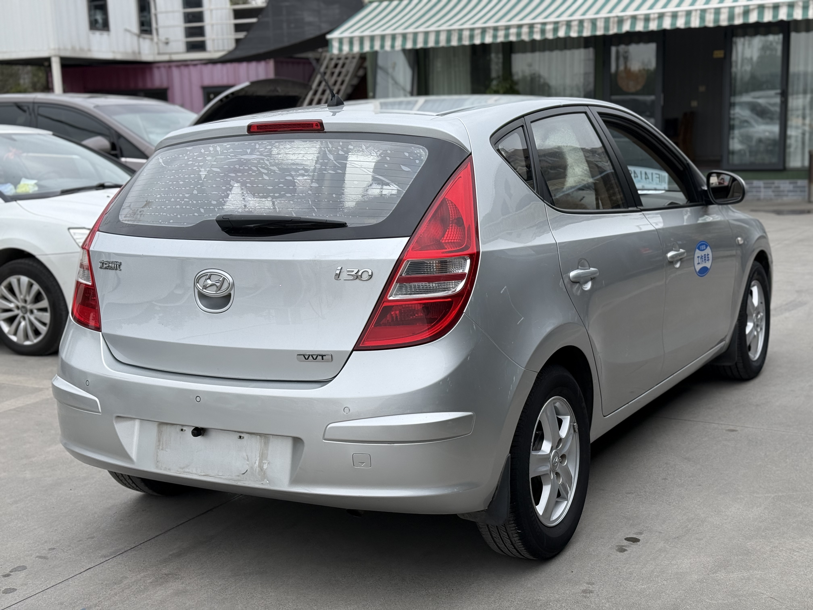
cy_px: 305
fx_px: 1127
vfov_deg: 30.3
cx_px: 406
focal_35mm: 48
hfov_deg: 39.7
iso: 64
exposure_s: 1/1330
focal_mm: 6.76
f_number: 1.78
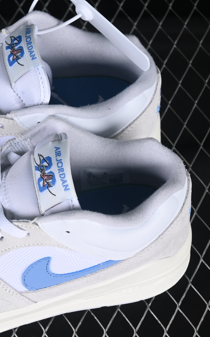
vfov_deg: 16.6
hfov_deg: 10.3
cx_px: -9
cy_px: 176
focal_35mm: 126
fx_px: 1153
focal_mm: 50
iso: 160
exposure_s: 1/80
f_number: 7.1
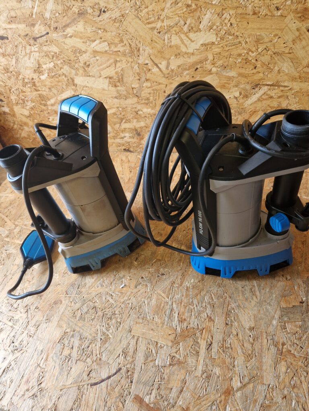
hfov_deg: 58.9
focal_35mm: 23
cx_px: 154
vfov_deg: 73.9
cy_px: 206
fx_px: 274
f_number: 1.8
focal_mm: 5.4
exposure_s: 1/100
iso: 125
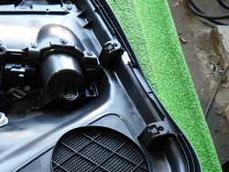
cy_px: 100
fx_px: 397
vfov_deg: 24.4
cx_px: -26
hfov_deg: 29.0
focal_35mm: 60
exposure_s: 1/40
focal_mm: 4.5
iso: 200
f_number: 2
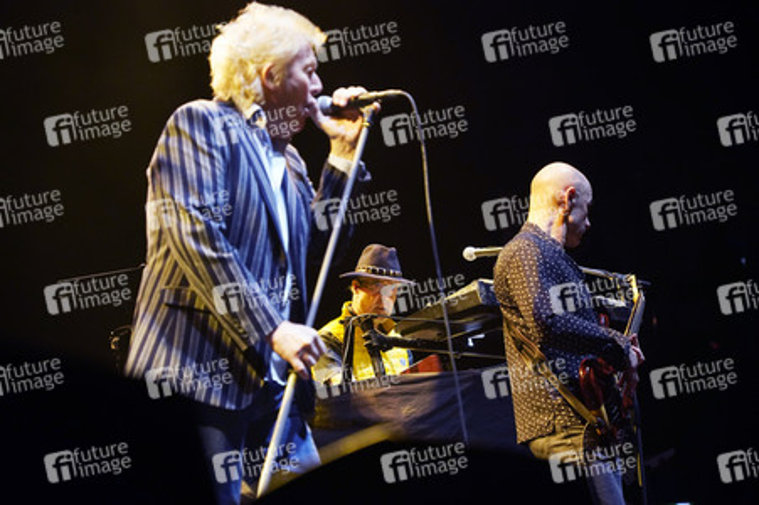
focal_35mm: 107
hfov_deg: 19.1
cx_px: 380
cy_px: 252
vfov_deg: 12.8
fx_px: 2254
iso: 3200
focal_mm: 107
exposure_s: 1/200
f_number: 5
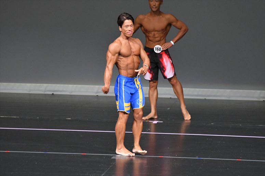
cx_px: 132
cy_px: 88
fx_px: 2538
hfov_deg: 6.0
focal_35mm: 345
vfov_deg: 4.0
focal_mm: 230
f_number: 5.6
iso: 5000
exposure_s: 1/400
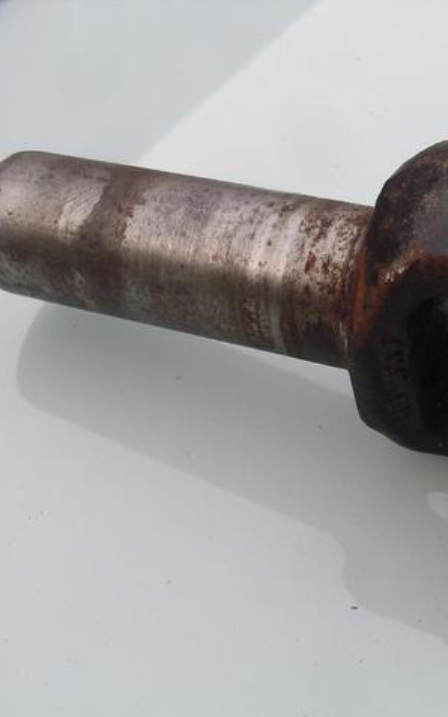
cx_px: 389
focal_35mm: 54
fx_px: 1055
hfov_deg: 23.4
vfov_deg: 37.5
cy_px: 358
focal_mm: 6.3
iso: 80
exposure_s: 1/180
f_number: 2.8
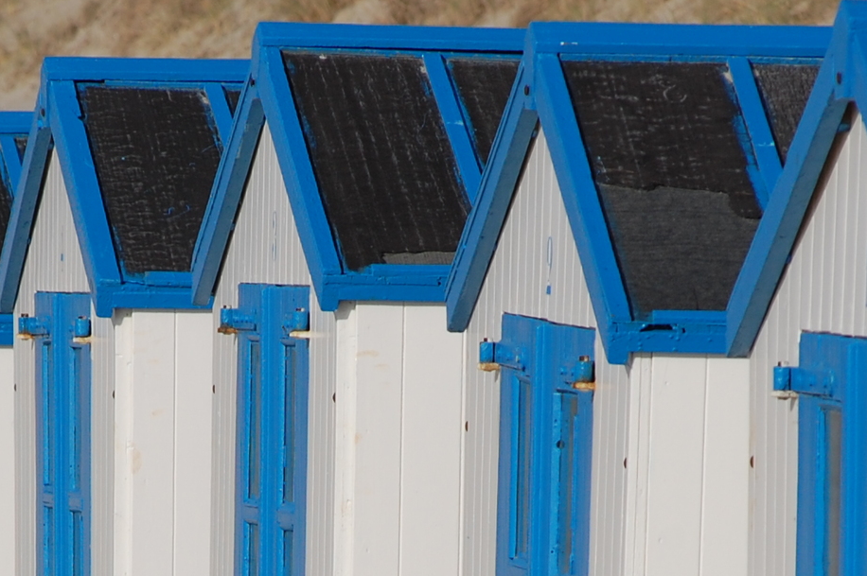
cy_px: 719
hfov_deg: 2.5
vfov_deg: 1.7
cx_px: 265
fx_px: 19706
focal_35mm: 819
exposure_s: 1/800
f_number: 10
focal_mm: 200
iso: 200
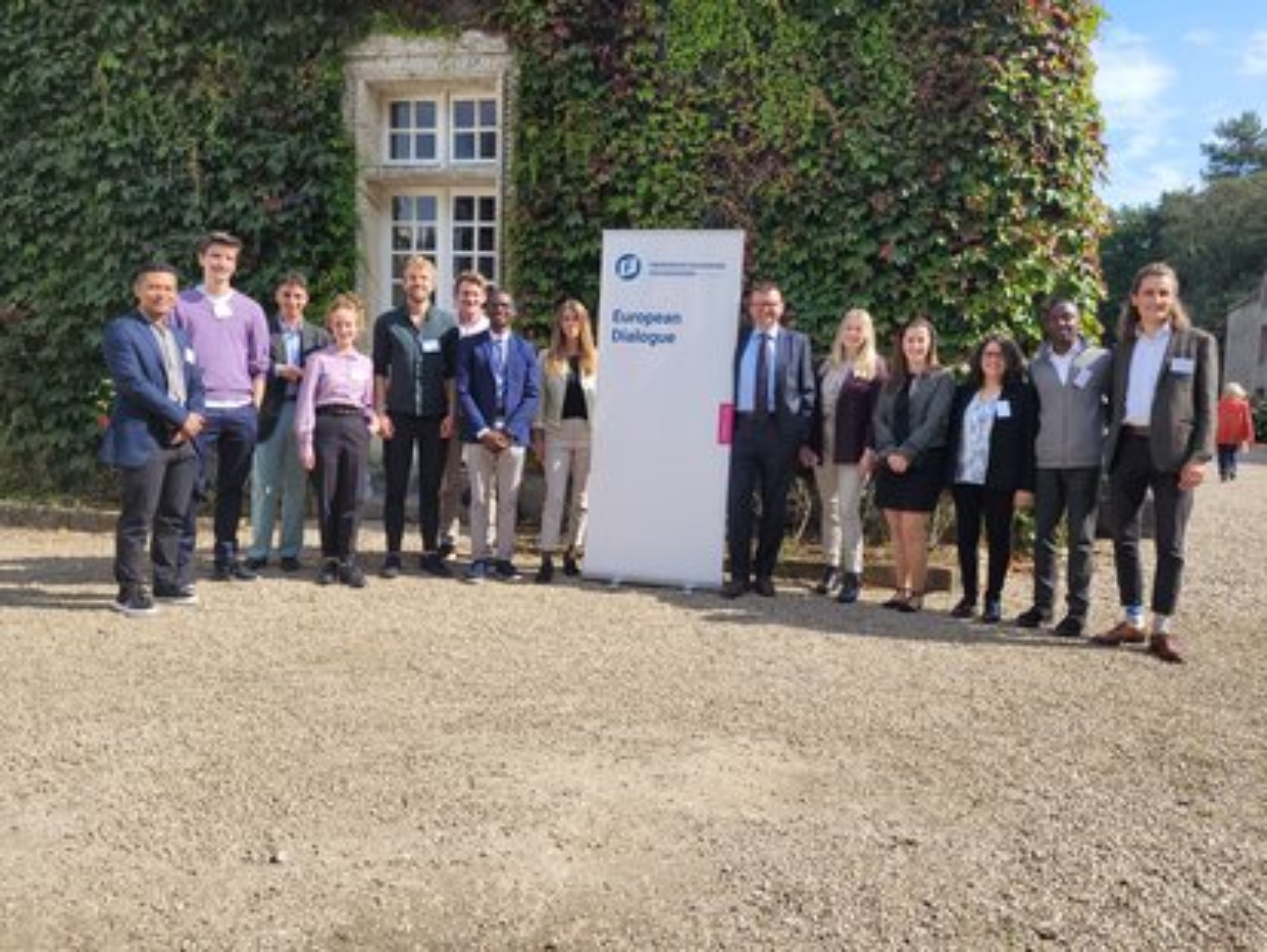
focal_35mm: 26
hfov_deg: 67.3
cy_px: 476
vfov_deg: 53.1
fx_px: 952
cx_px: 634
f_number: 1.8
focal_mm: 5.4
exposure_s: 1/1444
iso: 40
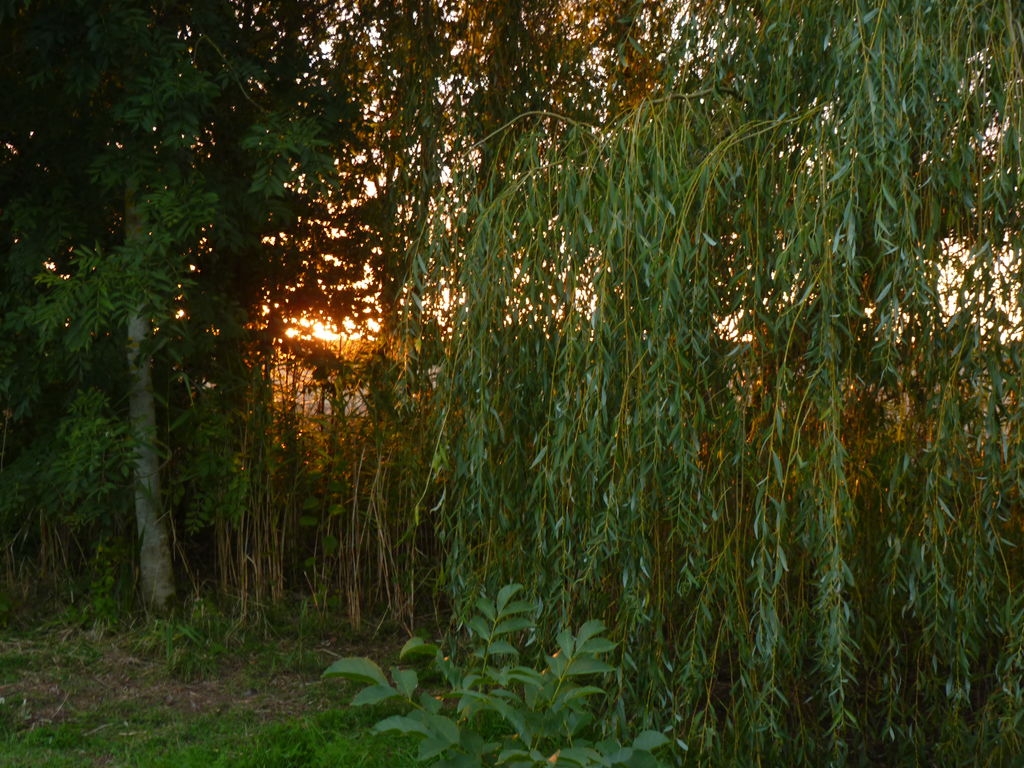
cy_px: 384
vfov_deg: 29.1
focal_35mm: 50
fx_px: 1479
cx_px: 512
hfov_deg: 38.2
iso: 80
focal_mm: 9
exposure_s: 1/4
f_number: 3.2
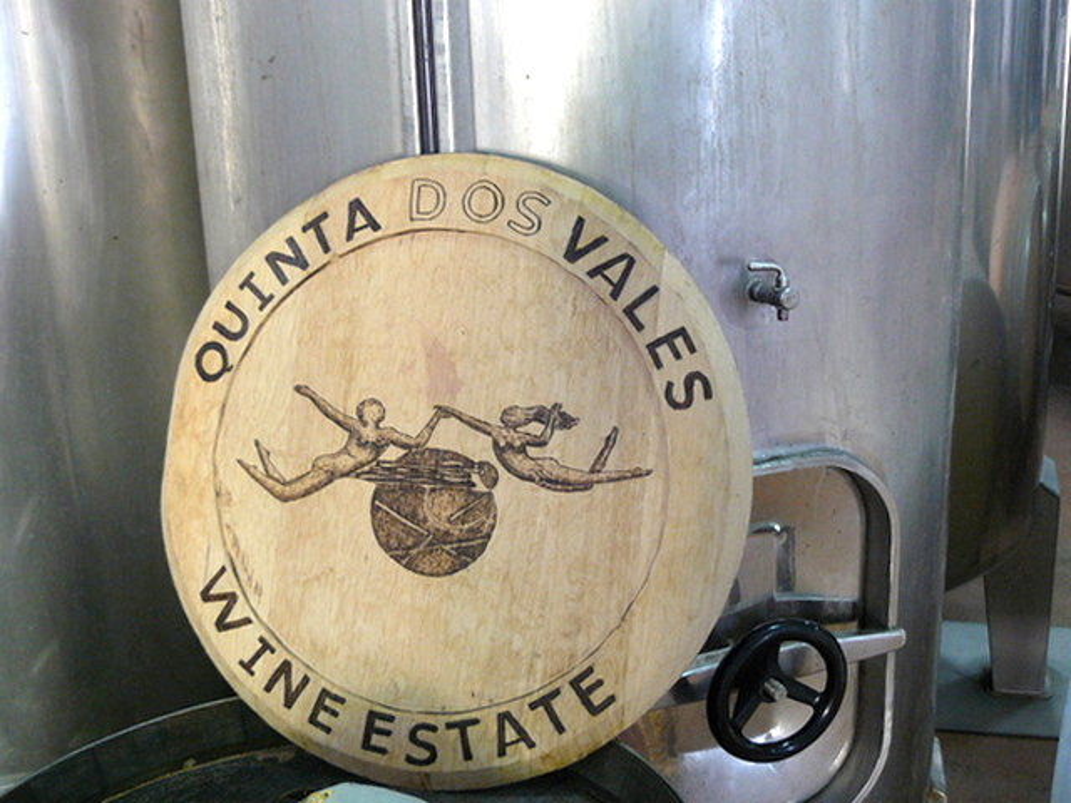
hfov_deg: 46.8
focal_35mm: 40
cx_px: 536
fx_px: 1238
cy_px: 402
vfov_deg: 36.0
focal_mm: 6.7
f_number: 2.8
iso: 200
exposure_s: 1/10
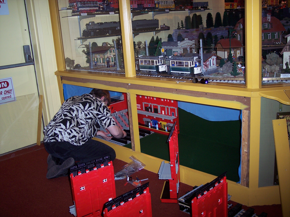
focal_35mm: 39
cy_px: 108
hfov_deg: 47.9
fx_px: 327
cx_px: 145
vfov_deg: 36.8
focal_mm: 8
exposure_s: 1/60
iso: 100
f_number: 2.8
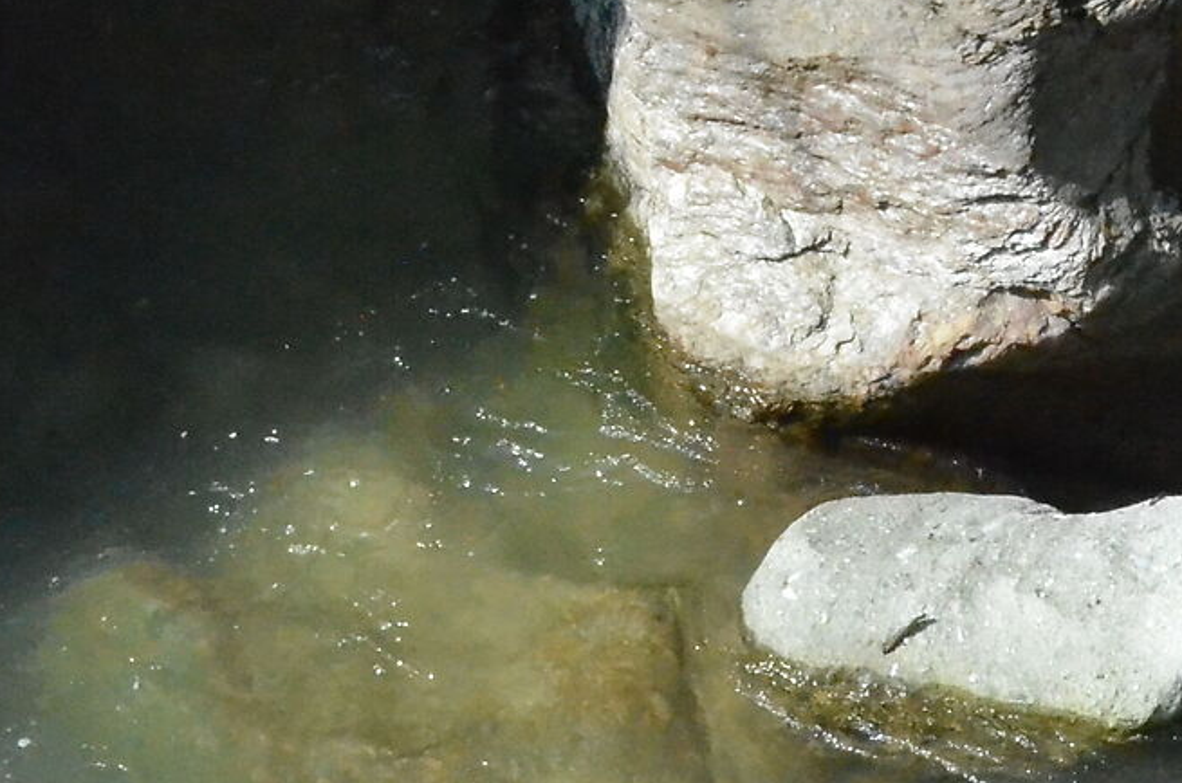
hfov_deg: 11.8
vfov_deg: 8.3
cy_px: 516
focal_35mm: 165
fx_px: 5407
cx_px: 1861
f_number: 13
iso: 6400
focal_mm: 30
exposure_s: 1/4000
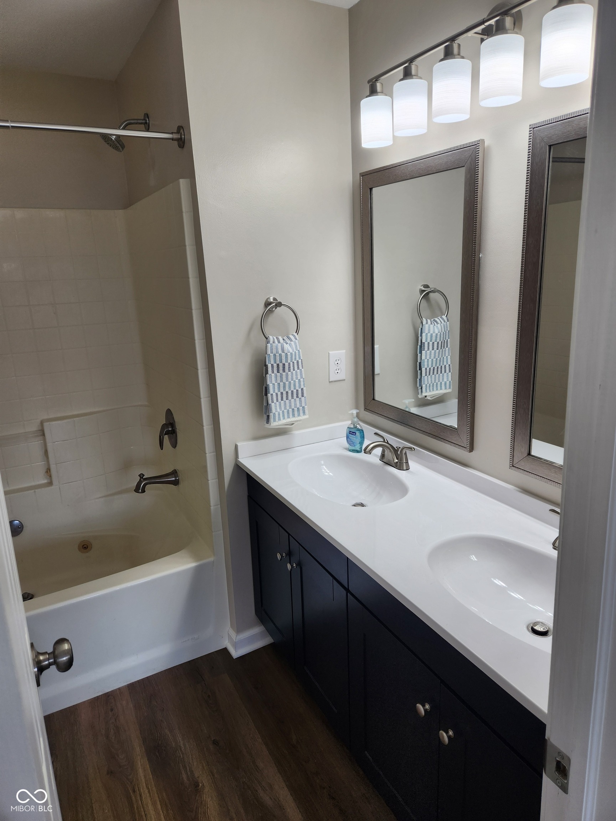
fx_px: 546
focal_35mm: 23
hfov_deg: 58.9
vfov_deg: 73.9
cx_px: 308
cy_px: 410
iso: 32
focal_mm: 5.4
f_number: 1.8
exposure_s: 1/120
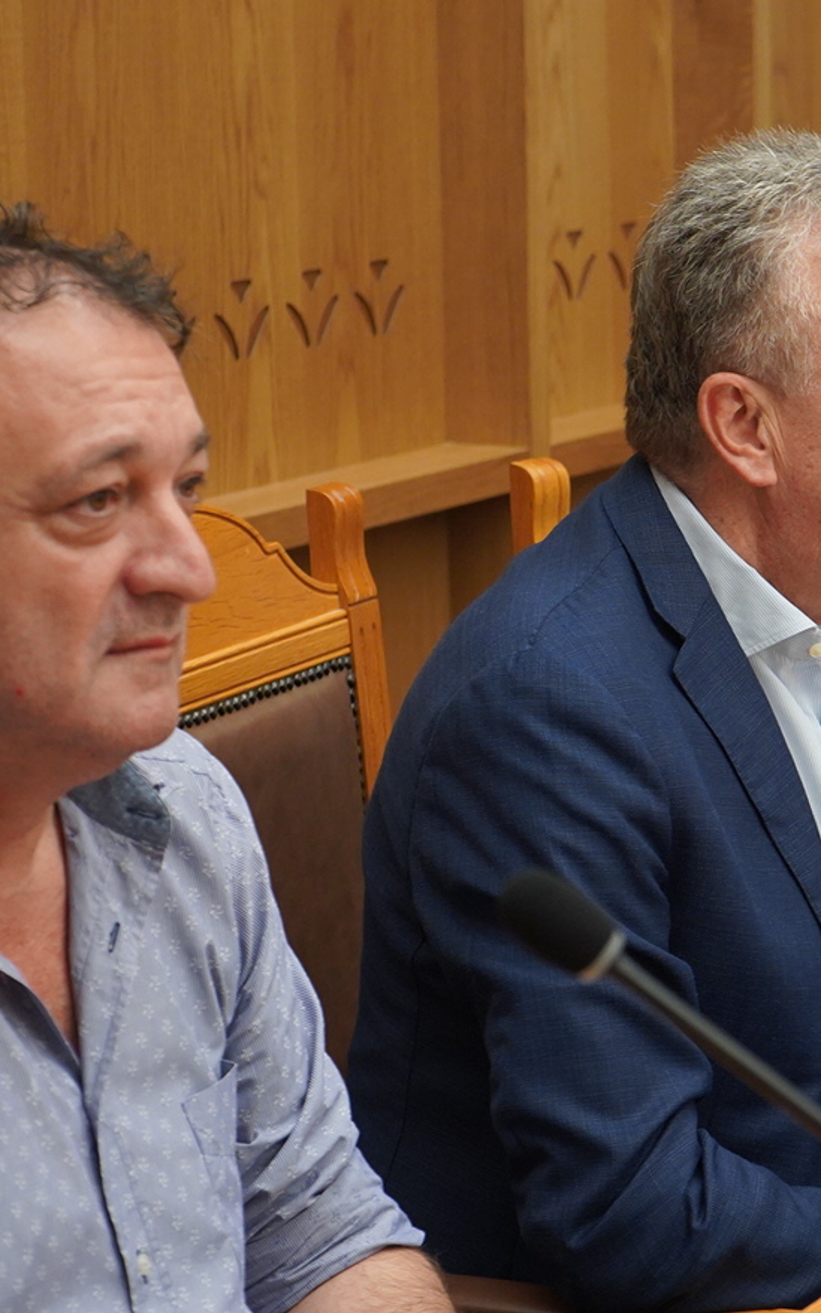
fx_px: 3829
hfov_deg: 12.1
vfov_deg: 19.5
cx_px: 790
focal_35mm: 107
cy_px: 646
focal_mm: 57
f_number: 5
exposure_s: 1/160
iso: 2000
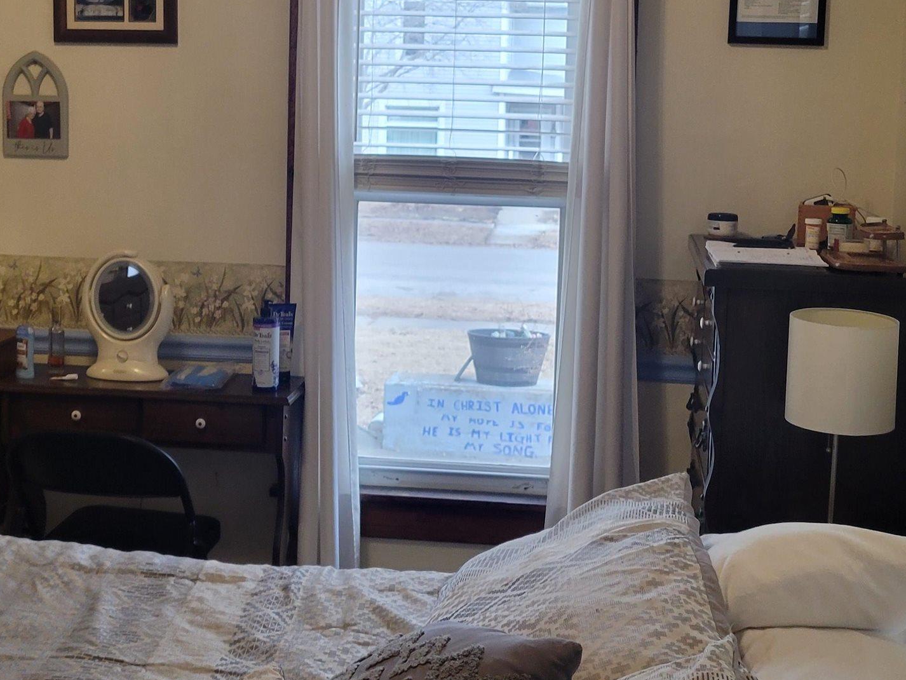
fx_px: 1466
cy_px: 240
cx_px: 452
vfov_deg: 26.0
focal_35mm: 56
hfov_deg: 34.3
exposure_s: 1/60
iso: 200
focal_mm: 5.4
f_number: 1.8
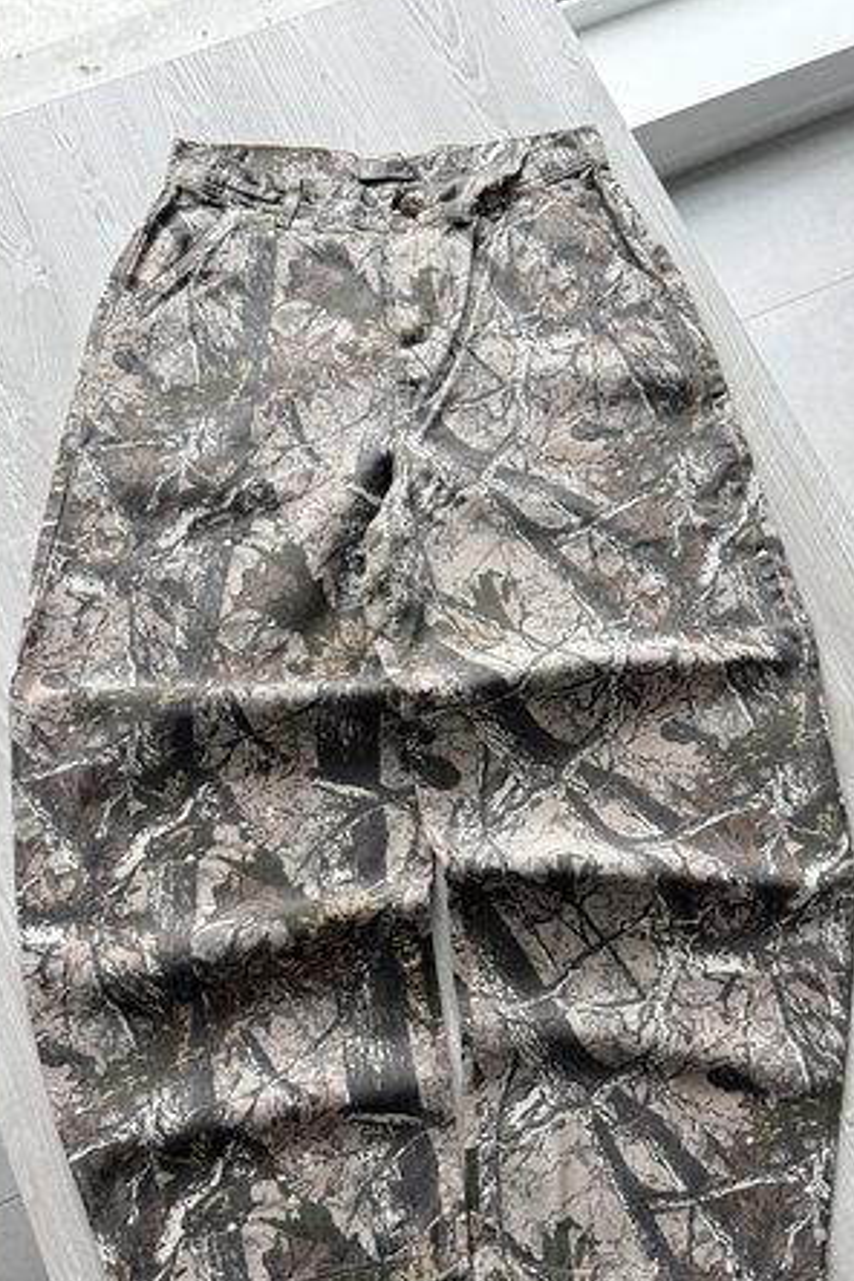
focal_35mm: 30
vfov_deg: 61.6
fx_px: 1067
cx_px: 444
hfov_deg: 43.6
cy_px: 734
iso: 200
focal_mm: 6.76
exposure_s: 1/65
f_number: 1.78
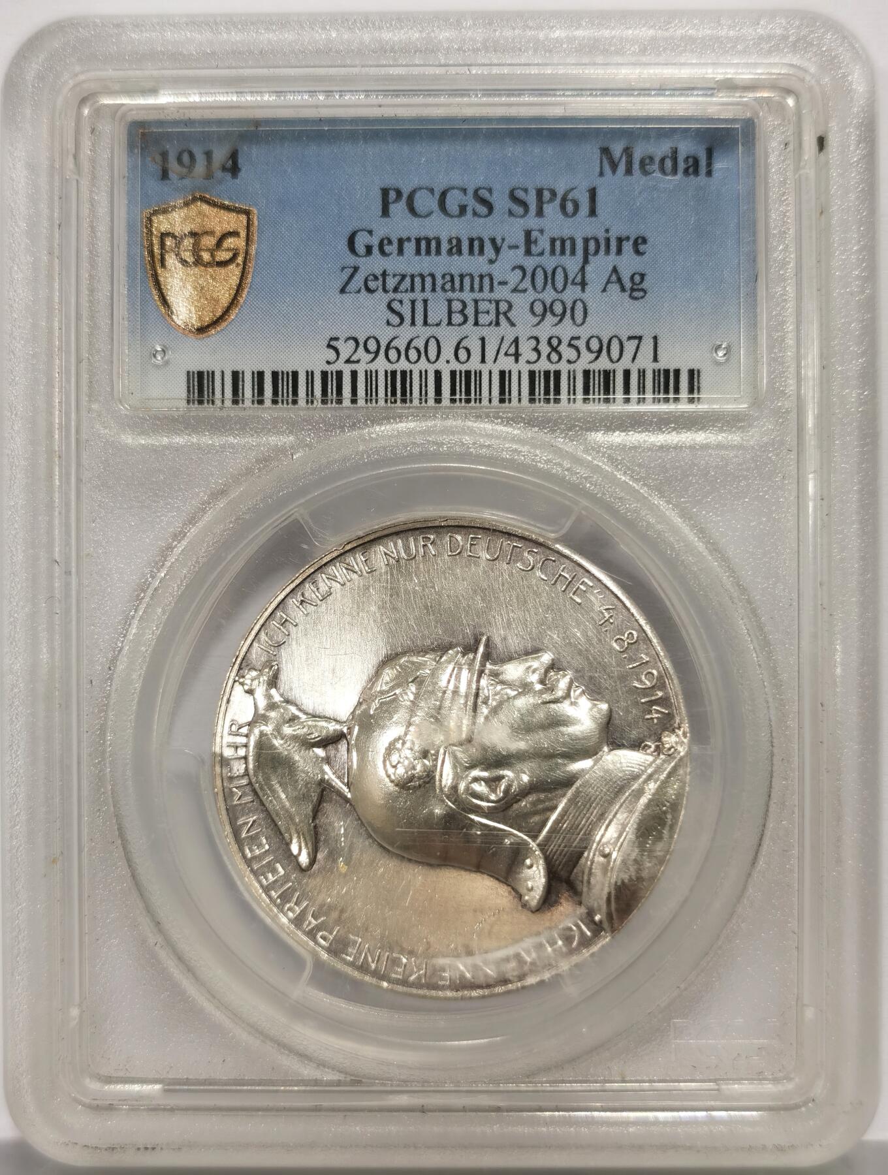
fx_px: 1838
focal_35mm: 54
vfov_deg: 35.5
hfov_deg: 27.2
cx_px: 444
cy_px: 588
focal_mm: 5.56
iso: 80
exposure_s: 1/100
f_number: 16
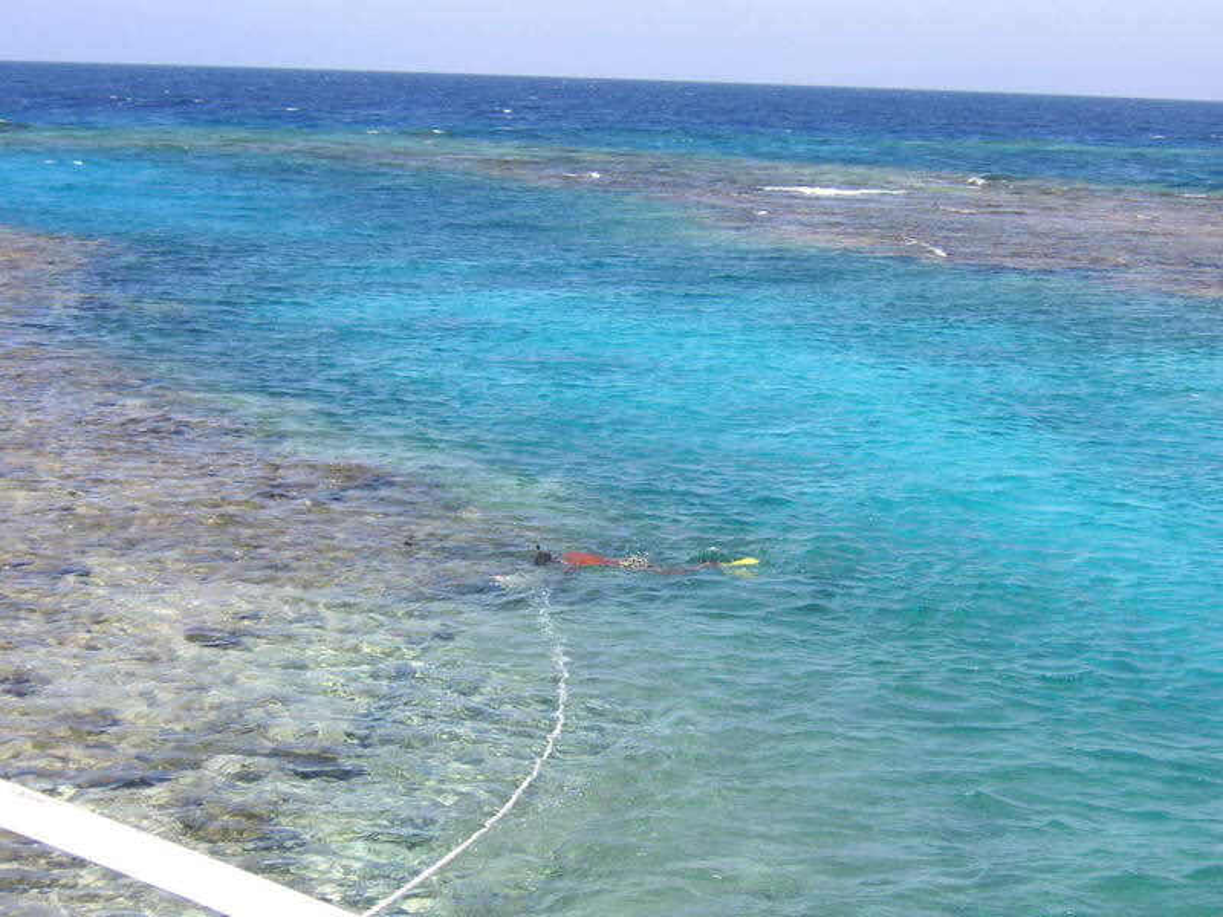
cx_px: 612
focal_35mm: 76
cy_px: 458
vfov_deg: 19.4
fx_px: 2685
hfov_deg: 25.7
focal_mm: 12.6
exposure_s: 1/350
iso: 50
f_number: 4.4
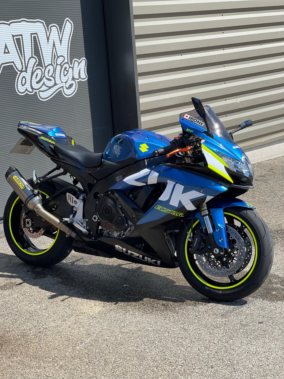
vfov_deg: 30.3
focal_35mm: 64
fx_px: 700
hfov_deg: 22.9
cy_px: 190
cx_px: 142
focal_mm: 7.5
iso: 20
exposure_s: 1/637
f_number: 2.2
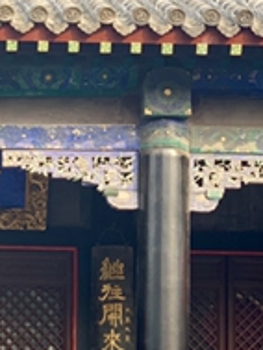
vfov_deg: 11.9
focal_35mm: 165
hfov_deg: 8.8
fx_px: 1670
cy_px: 328
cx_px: -113
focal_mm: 6
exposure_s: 1/122
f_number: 2.4
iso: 25
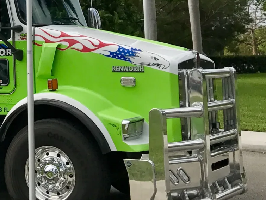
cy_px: -37
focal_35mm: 95
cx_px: -59
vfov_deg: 15.0
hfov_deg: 19.4
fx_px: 730
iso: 20
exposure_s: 1/3300
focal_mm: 3.99
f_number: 1.8
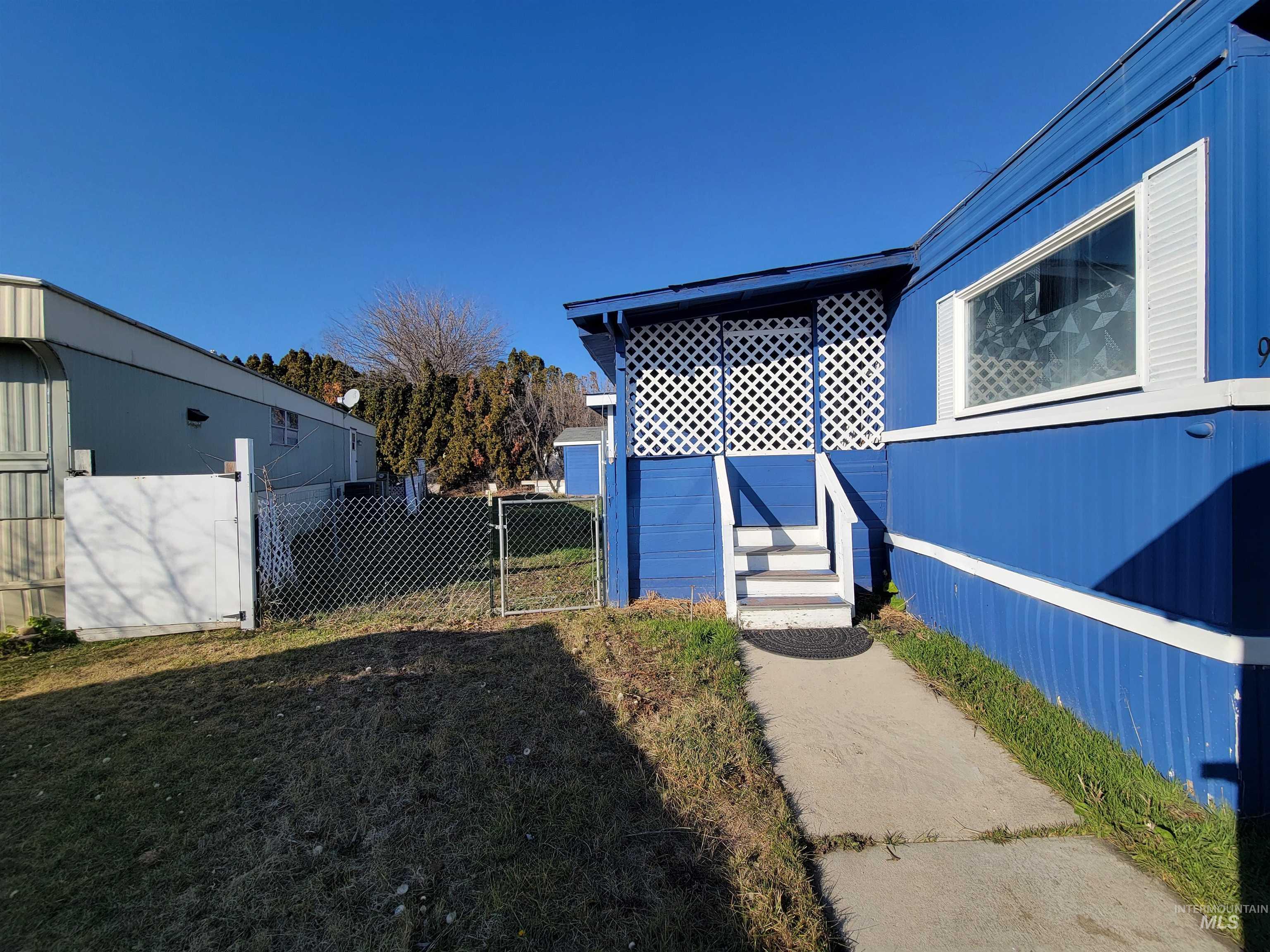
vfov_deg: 89.9
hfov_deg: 106.2
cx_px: 635
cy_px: 476
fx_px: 477
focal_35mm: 13
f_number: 2.2
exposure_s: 1/1472
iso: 50
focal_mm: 2.2
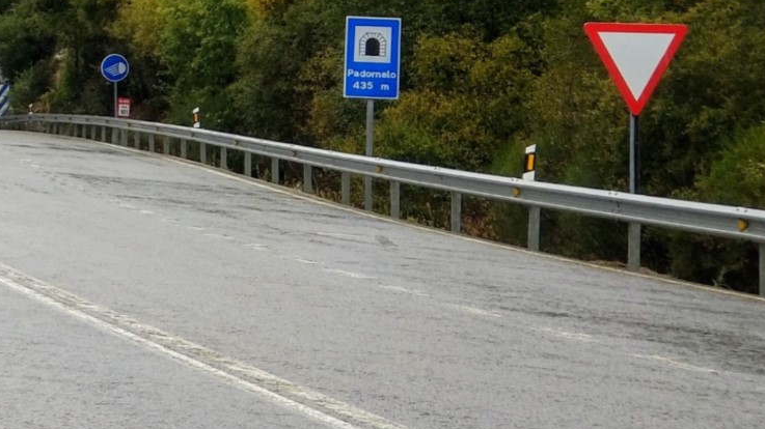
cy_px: 32
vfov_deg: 7.8
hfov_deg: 13.7
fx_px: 3143
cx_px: -23
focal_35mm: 155
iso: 25
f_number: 2.4
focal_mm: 6
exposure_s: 1/438
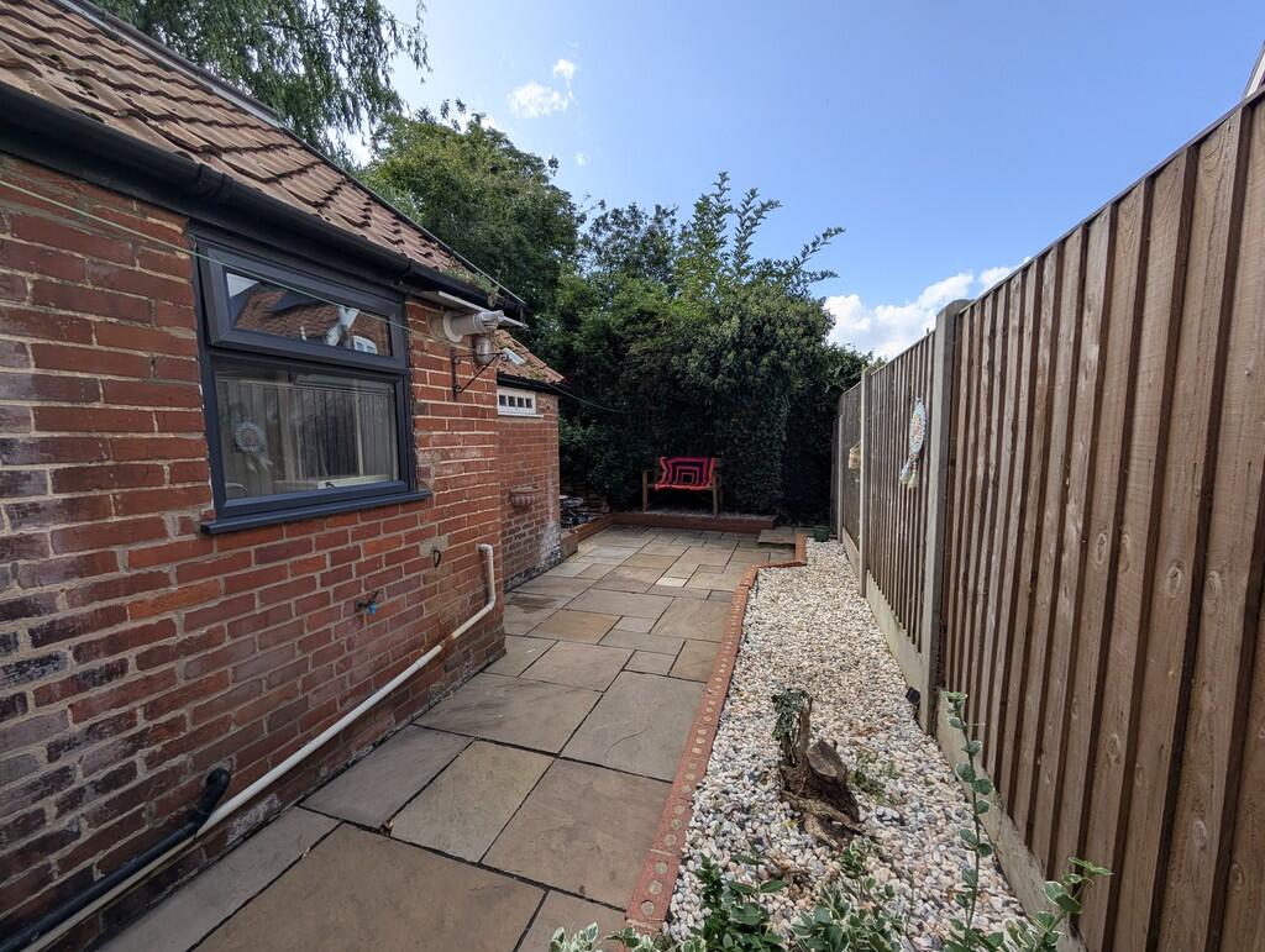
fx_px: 439
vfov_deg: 94.6
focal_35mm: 12
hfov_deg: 110.5
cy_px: 476
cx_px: 632
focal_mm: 2.02
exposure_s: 1/1245
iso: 39
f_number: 1.7
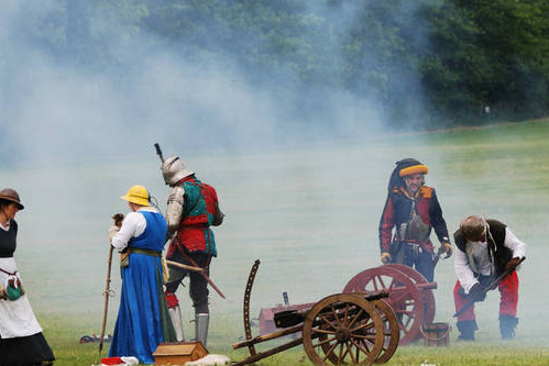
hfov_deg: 5.0
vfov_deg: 3.3
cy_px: 171
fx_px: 6265
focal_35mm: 411
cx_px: 373
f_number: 5.3
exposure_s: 1/500
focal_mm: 195
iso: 140
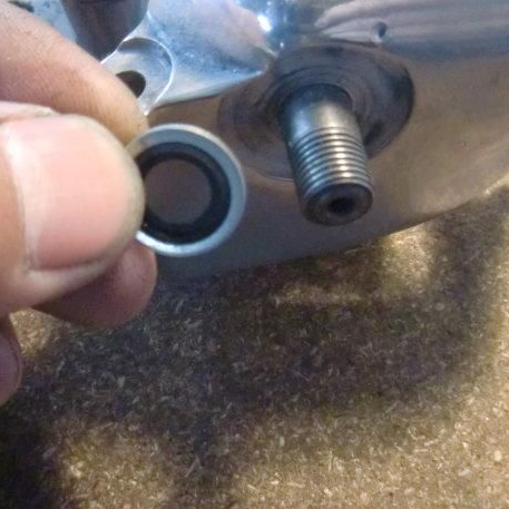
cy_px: 248
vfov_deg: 36.1
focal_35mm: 47
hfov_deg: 36.0
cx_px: 231
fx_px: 782
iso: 1600
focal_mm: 6.66
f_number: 3.9
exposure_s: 1/40
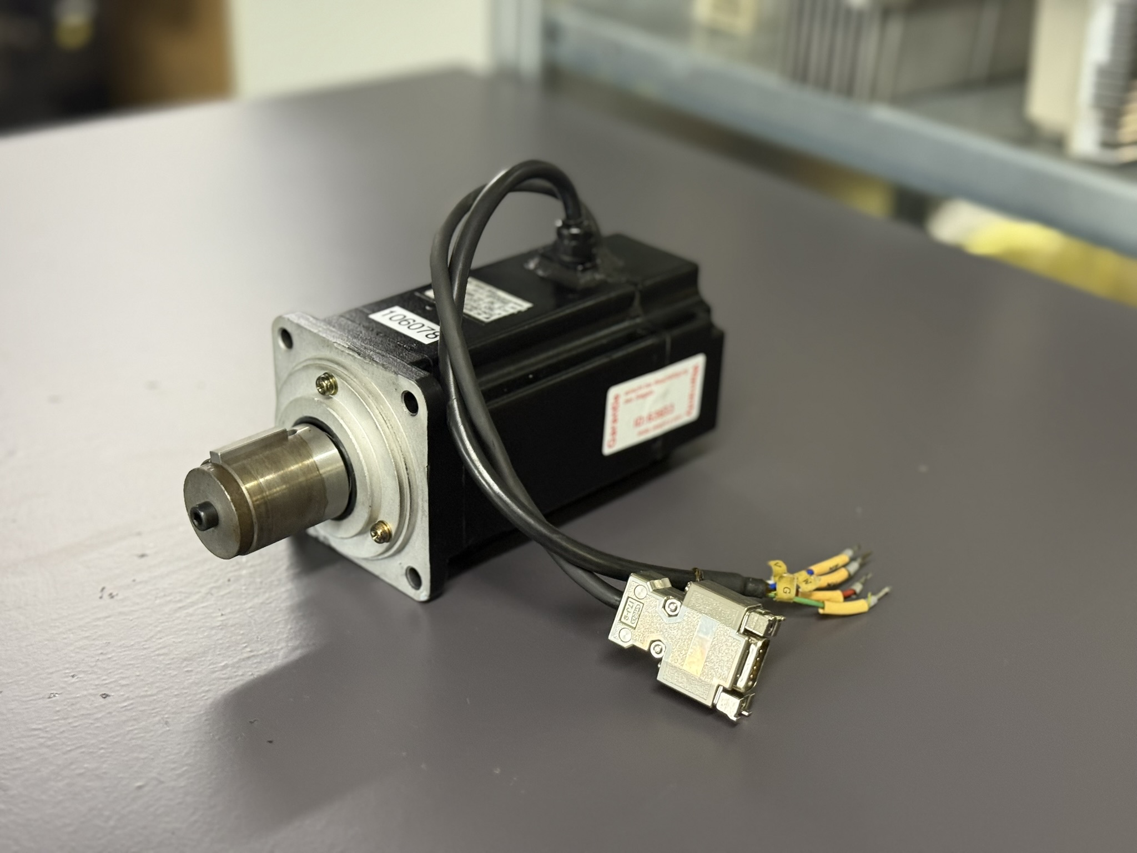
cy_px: 426
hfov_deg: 39.7
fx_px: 1577
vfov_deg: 30.3
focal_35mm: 48
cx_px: 568
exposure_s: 1/50
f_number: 1.78
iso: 250
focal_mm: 6.76
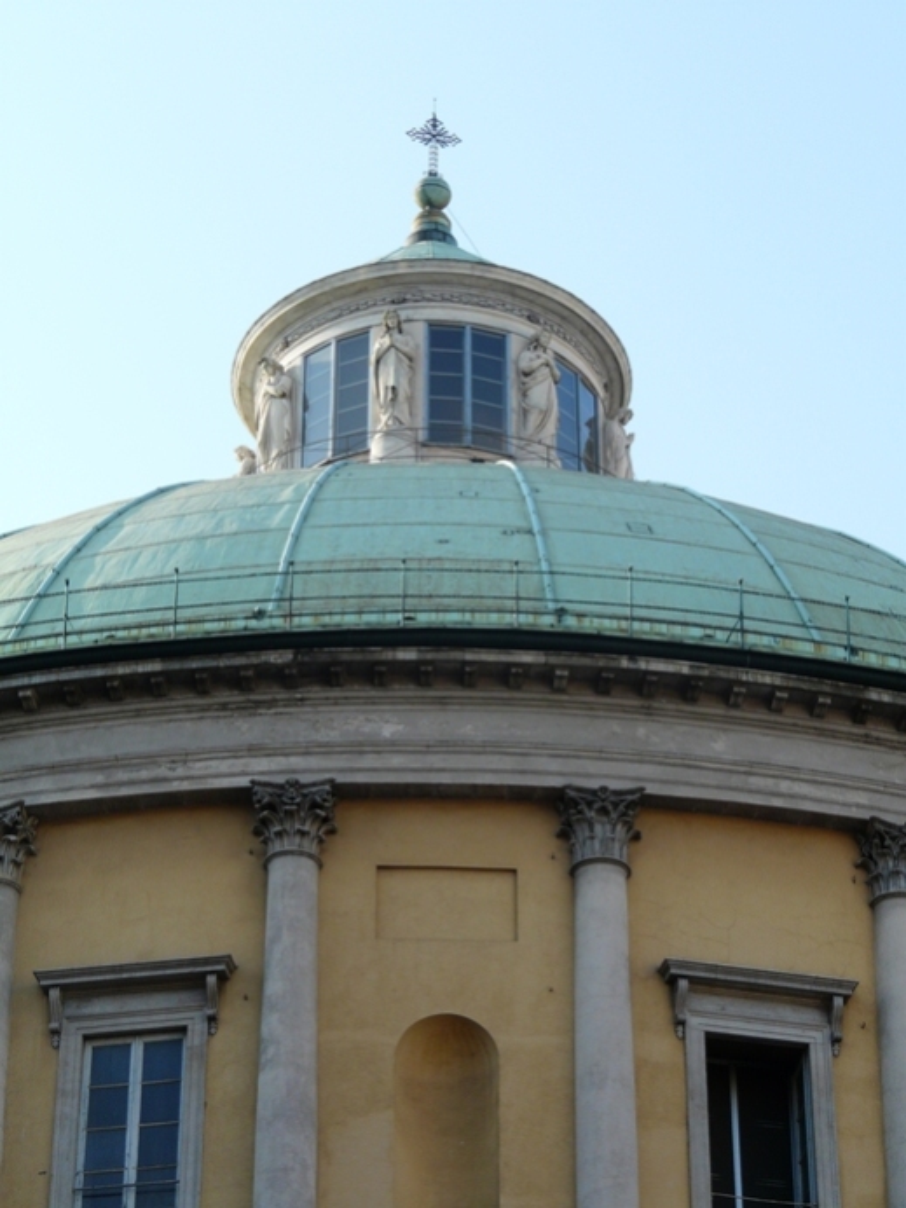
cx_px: 453
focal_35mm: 112
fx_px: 3908
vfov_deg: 17.6
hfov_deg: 13.2
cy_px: 604
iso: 100
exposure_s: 1/200
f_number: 4.5
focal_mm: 18.3
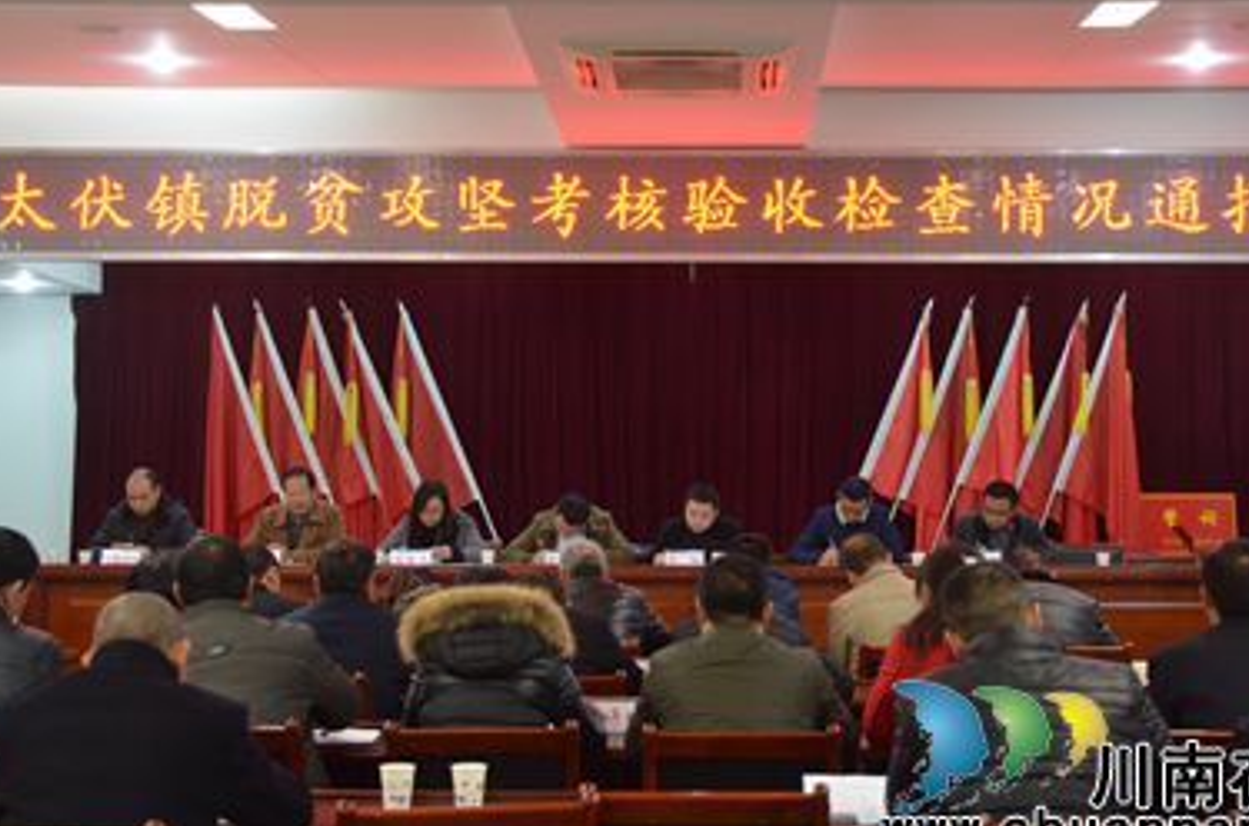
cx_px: 699
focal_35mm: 56
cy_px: 385
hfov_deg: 35.7
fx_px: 1938
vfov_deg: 24.1
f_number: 4
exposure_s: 1/25
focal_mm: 28
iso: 1600
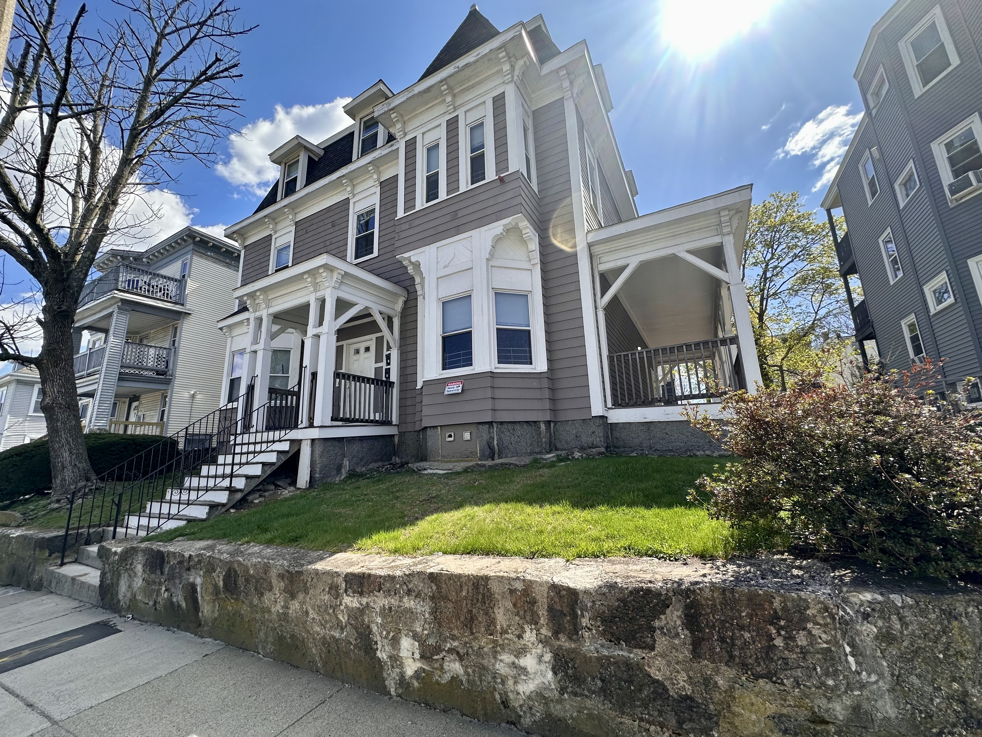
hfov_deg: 102.1
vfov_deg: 85.7
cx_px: 491
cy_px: 368
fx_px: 397
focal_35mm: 14
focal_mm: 2.22
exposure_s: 1/1014
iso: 40
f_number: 2.2
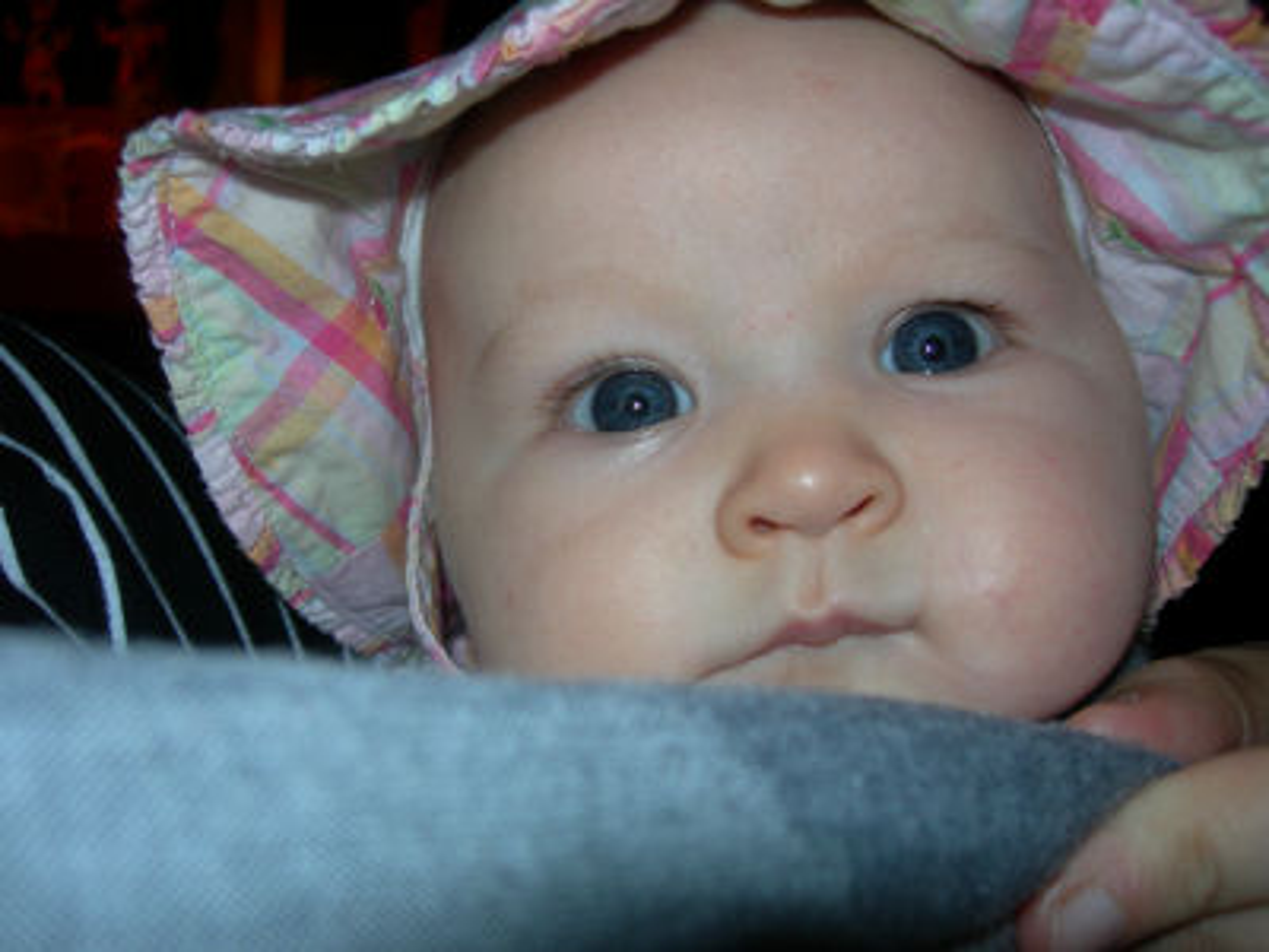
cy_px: 476
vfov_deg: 37.7
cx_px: 634
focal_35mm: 38
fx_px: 1393
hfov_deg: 49.0
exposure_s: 1/60.1
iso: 50
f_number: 2.8
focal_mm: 7.8
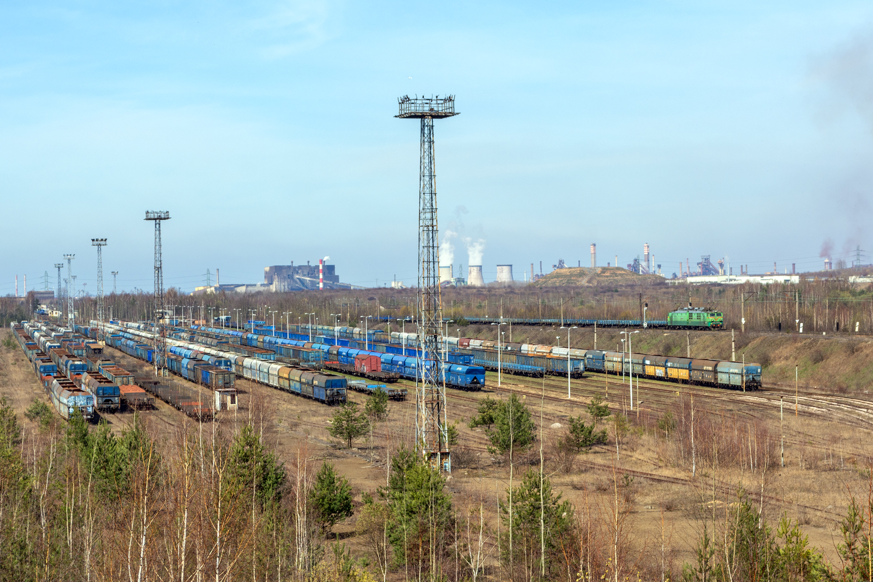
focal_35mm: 75
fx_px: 1819
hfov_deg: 27.0
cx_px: 436
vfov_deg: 18.2
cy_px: 291
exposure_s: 1/320
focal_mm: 50
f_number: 10
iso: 100
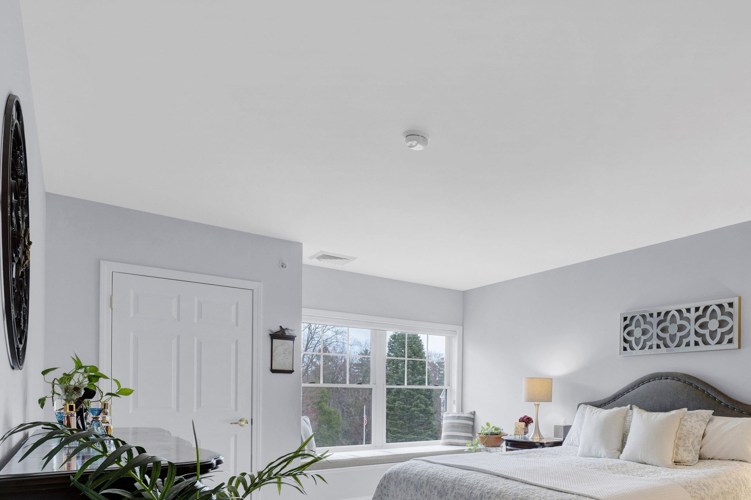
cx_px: 539
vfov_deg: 50.1
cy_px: 396
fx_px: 500
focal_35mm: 24
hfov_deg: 70.1
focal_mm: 15
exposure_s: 1/3.33
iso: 250
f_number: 7.1
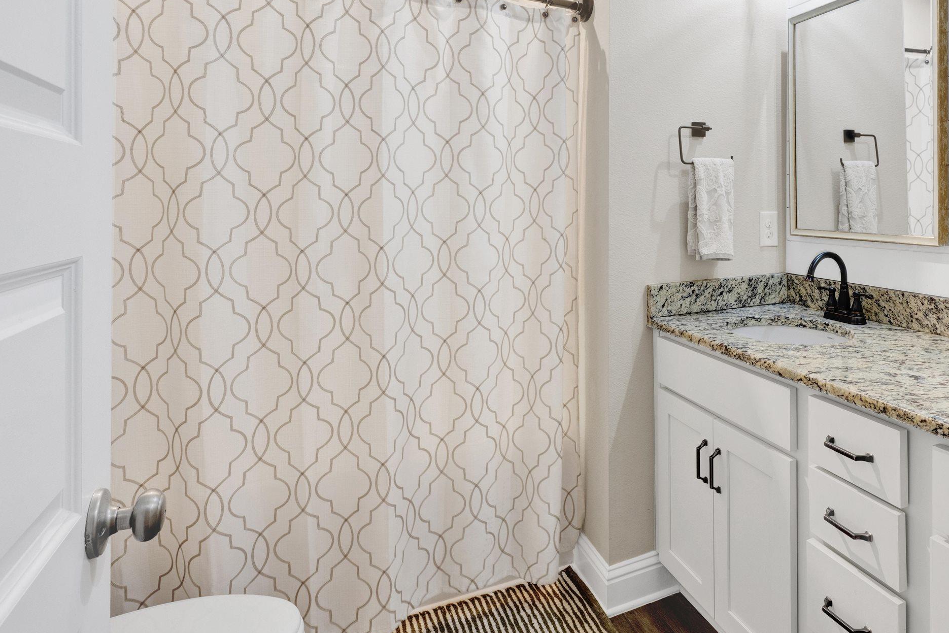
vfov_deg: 53.8
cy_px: 200
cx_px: 645
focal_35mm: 23
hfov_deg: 73.4
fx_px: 606
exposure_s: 1/2
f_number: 11
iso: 400
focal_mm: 14
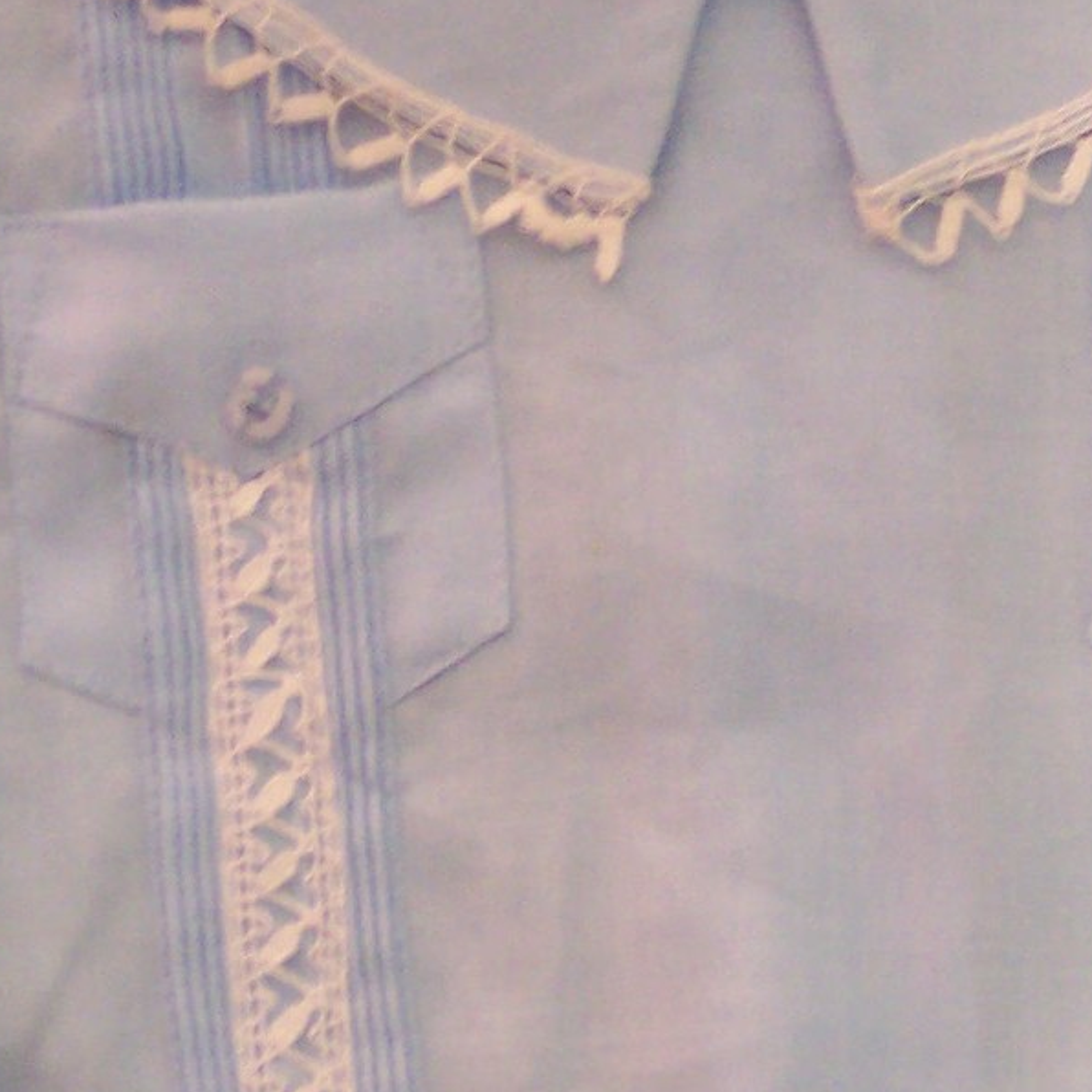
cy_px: 773
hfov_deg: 7.3
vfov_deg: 7.3
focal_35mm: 241
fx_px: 8601
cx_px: 720
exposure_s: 1/15
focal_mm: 13.3
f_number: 3.4
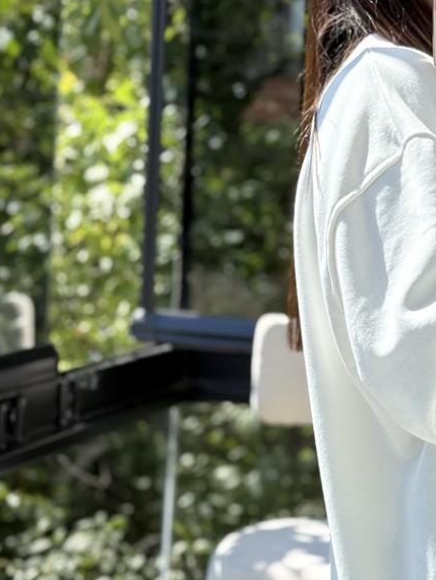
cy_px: 323
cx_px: 496
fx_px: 1879
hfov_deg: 13.0
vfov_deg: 17.6
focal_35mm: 112
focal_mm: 6.76
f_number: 1.78
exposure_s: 1/846
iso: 80
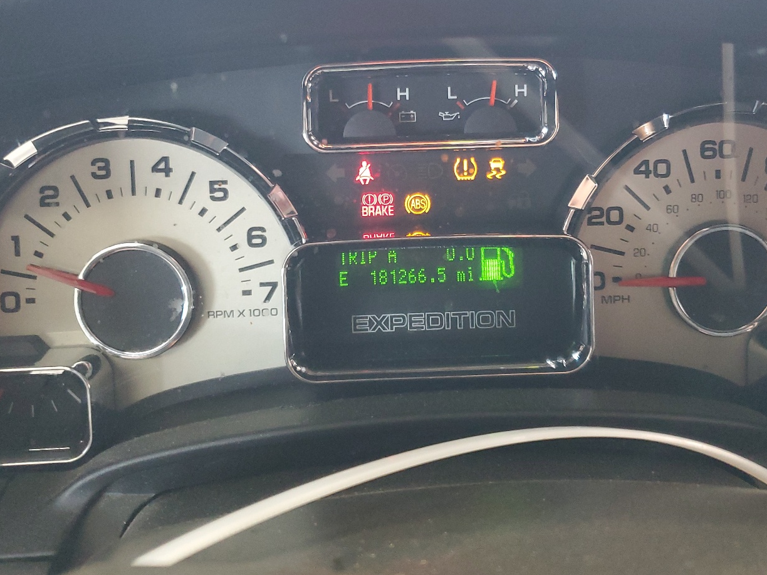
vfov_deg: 41.4
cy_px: 204
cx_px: 418
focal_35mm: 34
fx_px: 753
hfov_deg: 53.9
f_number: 1.5
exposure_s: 1/30
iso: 283
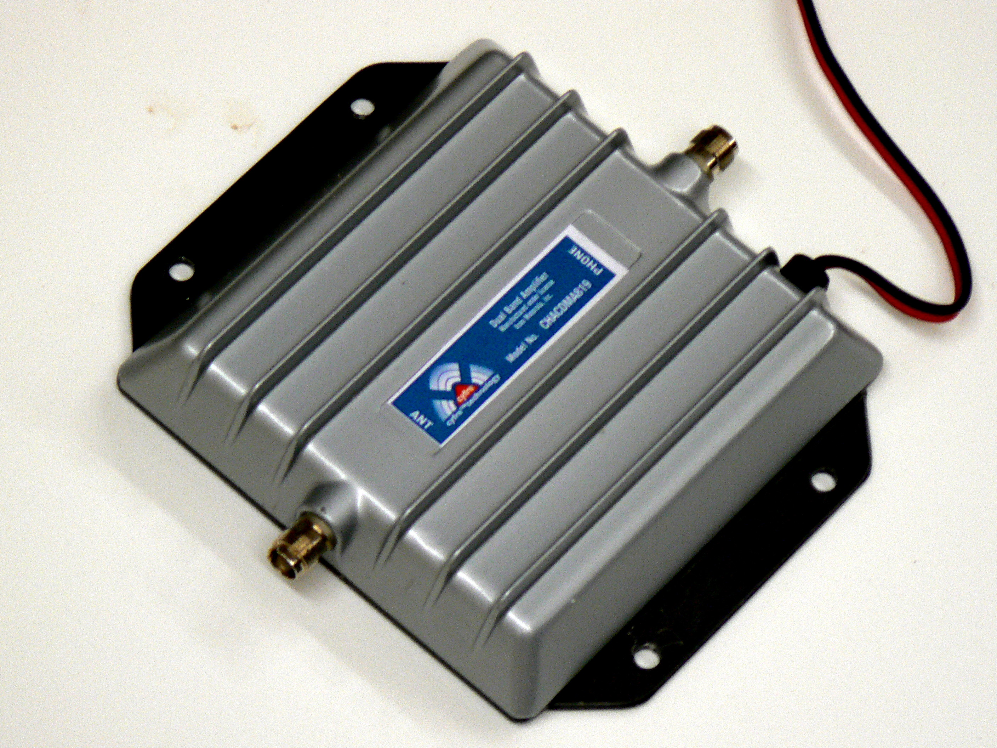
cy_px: 374
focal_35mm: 194
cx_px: 498
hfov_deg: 10.2
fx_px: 5588
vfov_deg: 7.7
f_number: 3.3
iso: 125
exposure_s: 1/30
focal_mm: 32.3
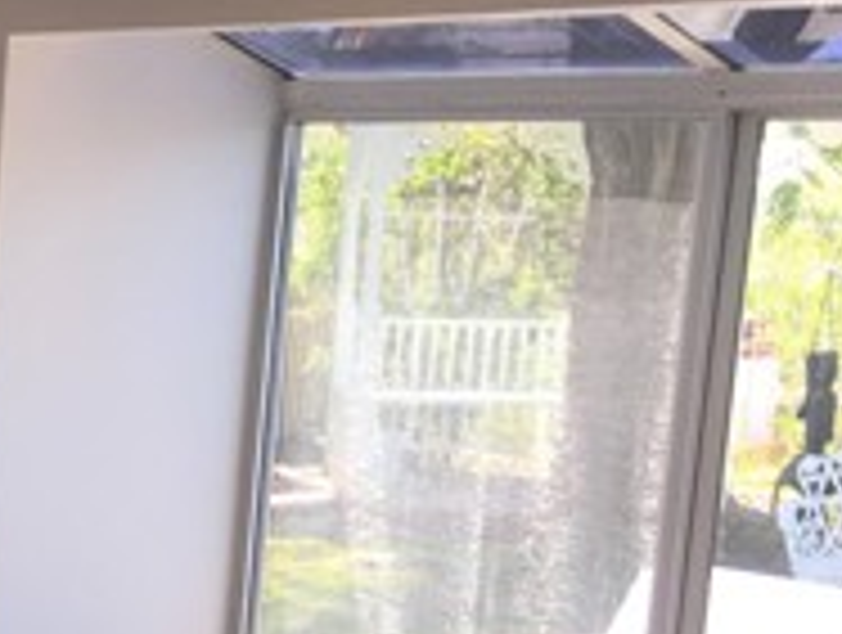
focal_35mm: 99
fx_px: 2413
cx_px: -495
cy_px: 598
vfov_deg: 14.8
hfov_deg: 17.4
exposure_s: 1/146
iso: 25
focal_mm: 4.15
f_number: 2.2
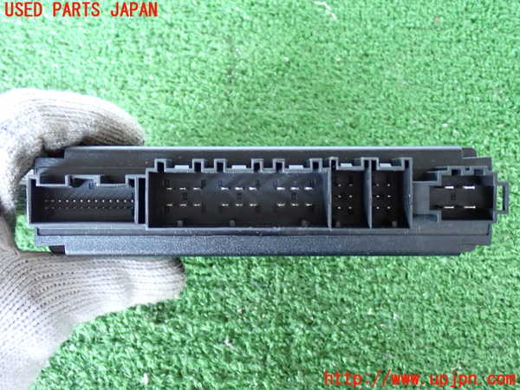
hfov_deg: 42.9
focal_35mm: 44
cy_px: 195
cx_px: 260
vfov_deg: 32.9
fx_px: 661
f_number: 2.9
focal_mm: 7.84
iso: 800
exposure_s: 1/15
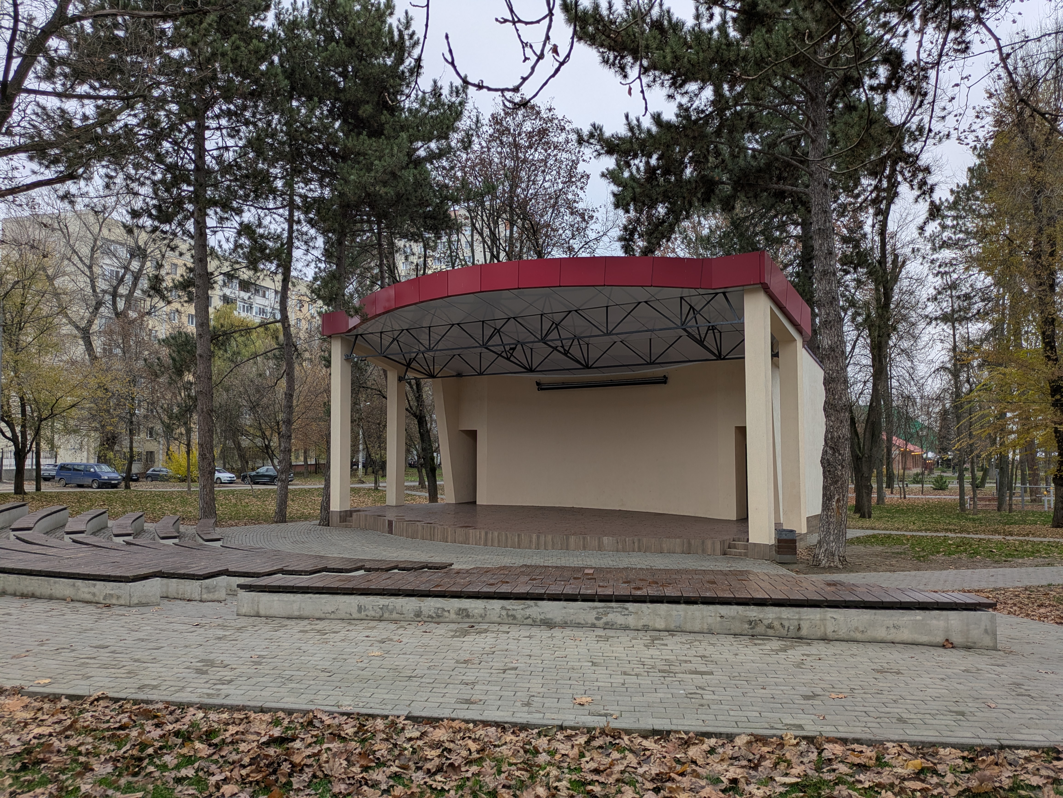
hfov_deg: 69.4
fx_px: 768
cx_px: 532
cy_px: 399
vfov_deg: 54.9
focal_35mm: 25
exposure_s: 1/291
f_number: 1.89
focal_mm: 5.43
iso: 48
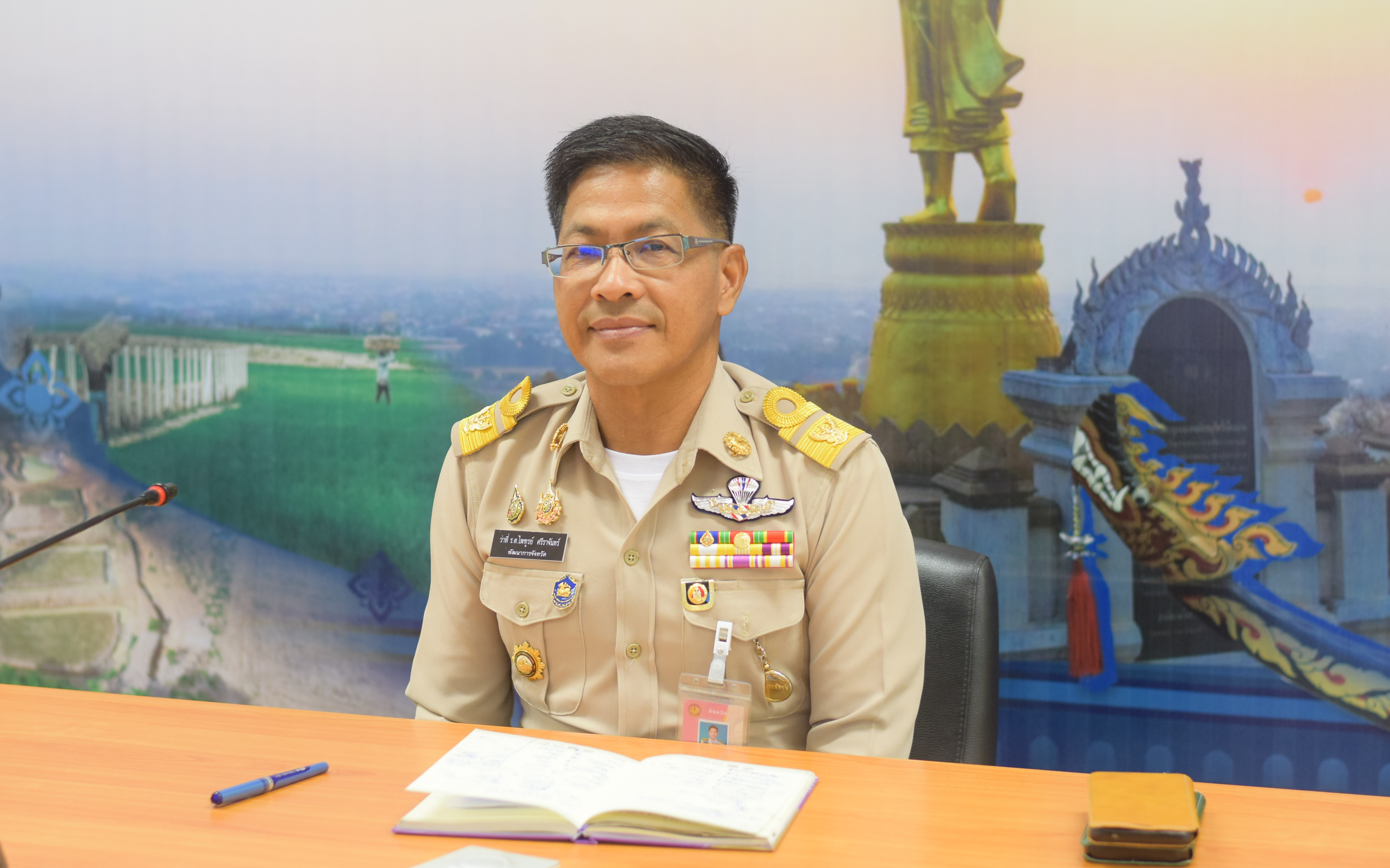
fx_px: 2917
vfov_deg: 16.9
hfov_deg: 26.8
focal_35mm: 77
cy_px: 421
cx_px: 694
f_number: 2.8
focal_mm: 50
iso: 800
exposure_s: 1/100
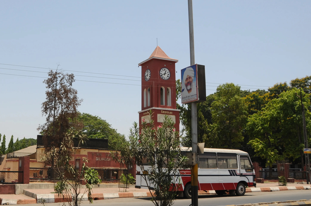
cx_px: 91
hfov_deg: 47.3
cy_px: 110
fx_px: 345
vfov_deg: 33.3
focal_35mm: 40
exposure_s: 1/400
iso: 200
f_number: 8
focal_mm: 18
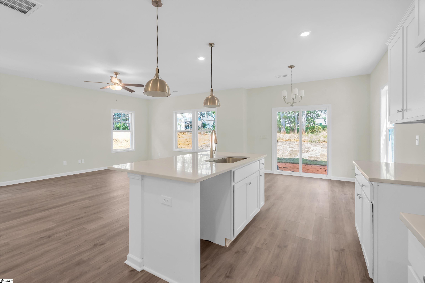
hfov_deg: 96.7
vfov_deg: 73.8
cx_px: 212
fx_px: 189
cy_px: 142
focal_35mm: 16
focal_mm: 16
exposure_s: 1/25
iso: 320
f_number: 9
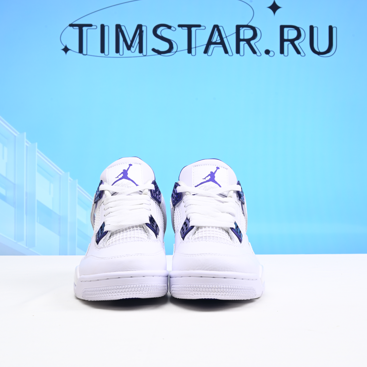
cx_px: 176
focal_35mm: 48
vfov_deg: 35.4
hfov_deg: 35.4
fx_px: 576
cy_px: 186
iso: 100
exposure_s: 1/2
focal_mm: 37
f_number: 16
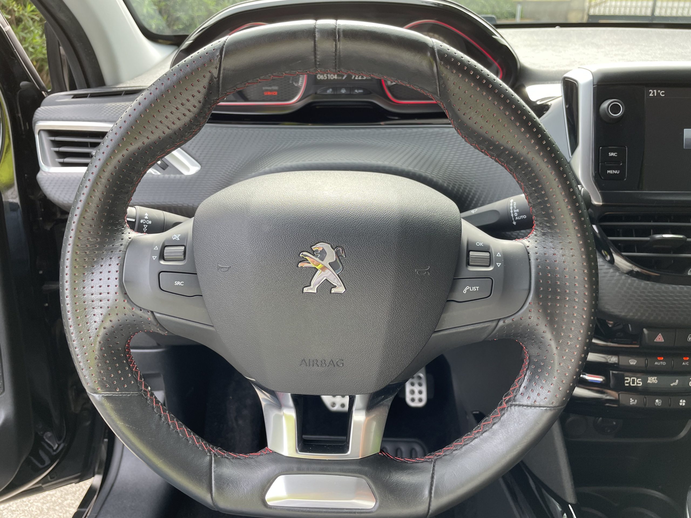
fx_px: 519
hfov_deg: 67.3
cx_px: 346
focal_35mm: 26
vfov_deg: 53.1
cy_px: 259
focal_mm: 4.2
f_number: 1.6
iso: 32
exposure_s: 1/121
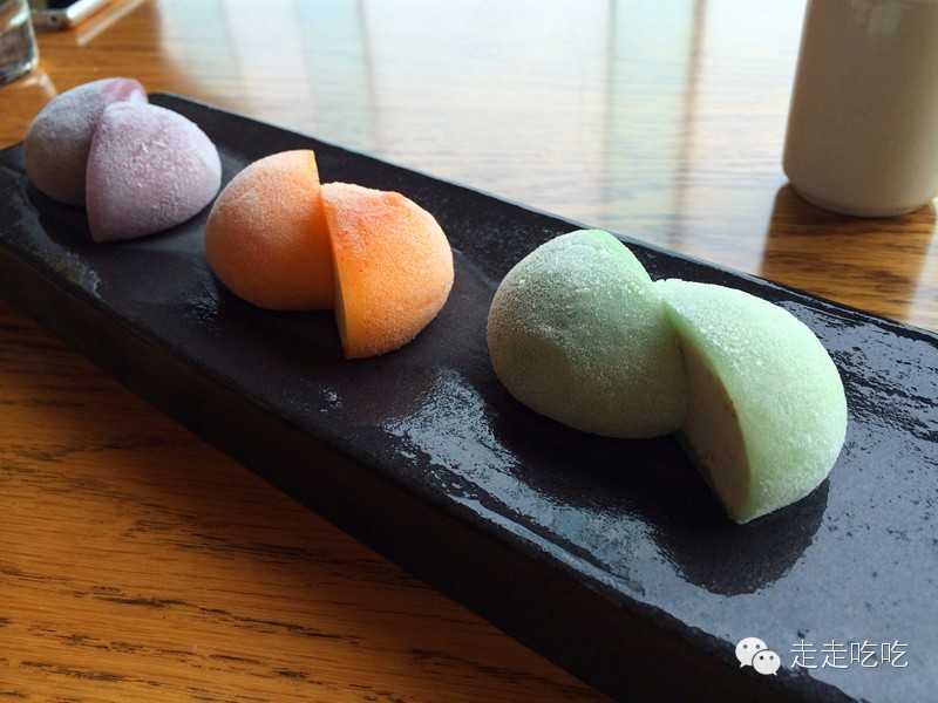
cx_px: 469
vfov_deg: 46.8
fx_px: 813
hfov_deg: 60.0
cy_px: 352
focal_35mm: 30
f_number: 2.2
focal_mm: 4.12
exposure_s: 1/441
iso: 32
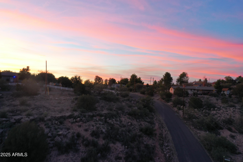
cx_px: 122
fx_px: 189
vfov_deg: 46.4
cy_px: 81
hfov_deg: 65.5
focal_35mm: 28
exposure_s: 1
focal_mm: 10.26
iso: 100
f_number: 11
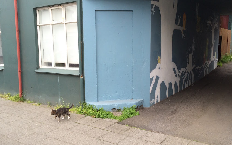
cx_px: 124
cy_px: 78
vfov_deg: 35.3
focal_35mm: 36
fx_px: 228
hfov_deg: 54.0
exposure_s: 1/243
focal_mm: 4.15
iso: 32
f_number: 2.2
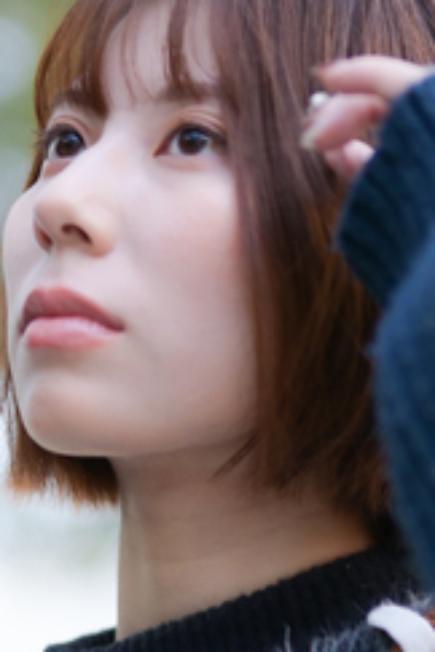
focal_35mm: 222
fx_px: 4023
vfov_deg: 9.2
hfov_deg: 6.2
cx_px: 81
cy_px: 714
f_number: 1.3
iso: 100
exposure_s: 1/500
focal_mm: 50
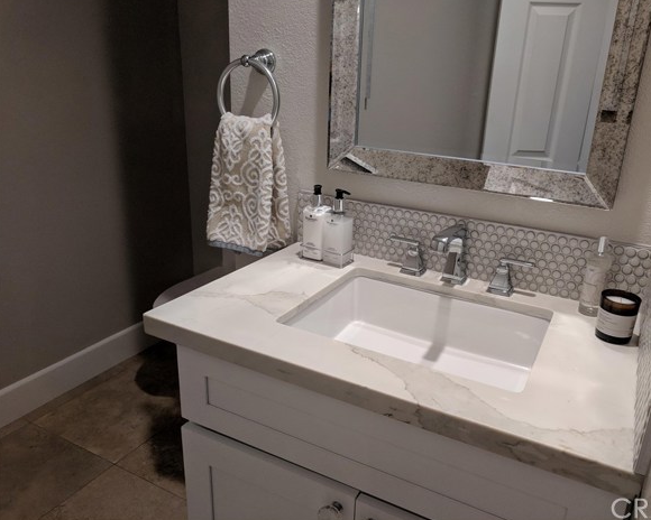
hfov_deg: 62.1
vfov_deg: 51.5
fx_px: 539
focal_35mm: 28
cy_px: 256
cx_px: 352
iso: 196
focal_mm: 4.67
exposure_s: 1/60
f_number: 2
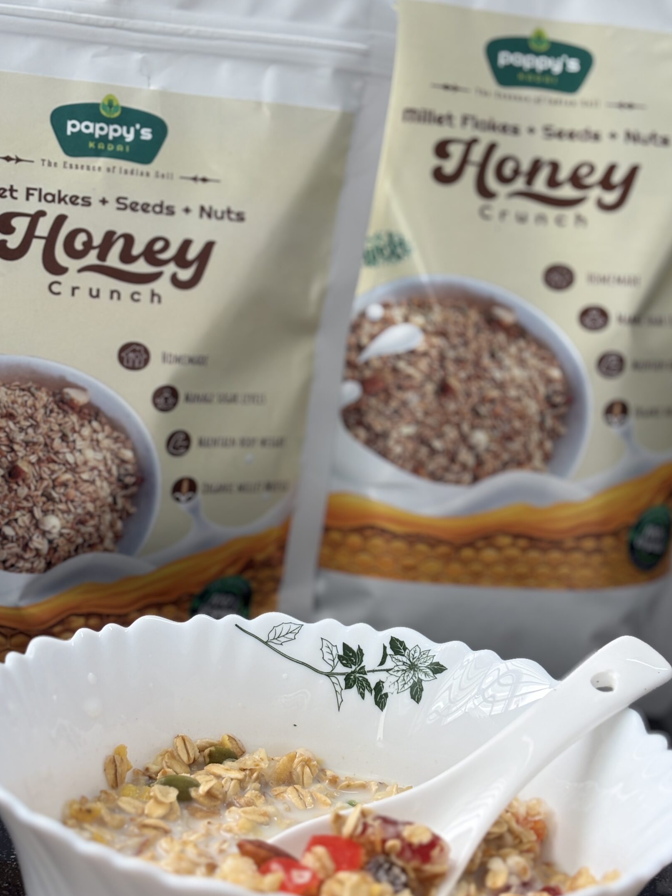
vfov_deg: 31.2
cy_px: 485
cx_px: 323
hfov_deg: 23.6
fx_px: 1605
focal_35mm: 62
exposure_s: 1/100
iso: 50
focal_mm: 5.96
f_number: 1.6
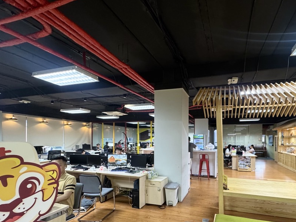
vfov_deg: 70.3
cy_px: 141
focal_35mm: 18
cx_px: 181
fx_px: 154
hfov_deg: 86.4
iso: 320
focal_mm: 2.22
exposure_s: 1/50
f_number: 2.2
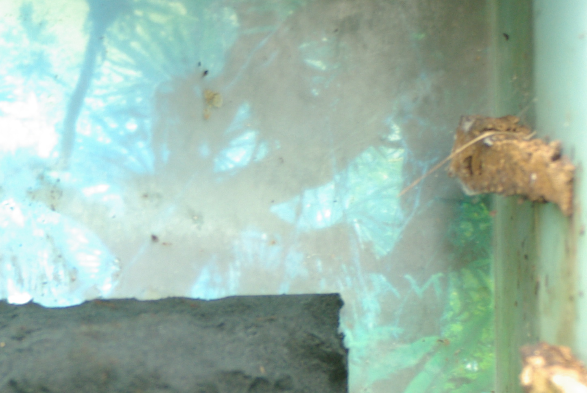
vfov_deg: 8.5
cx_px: 12
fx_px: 2628
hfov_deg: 12.6
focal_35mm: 161
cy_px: 410
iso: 400
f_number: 2.8
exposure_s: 1/10
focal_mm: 40
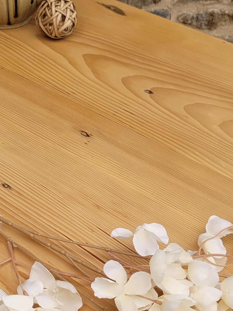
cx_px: 85
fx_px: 592
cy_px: 219
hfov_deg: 22.2
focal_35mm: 66
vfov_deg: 29.1
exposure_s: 1/190
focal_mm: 5.4
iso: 40
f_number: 1.8
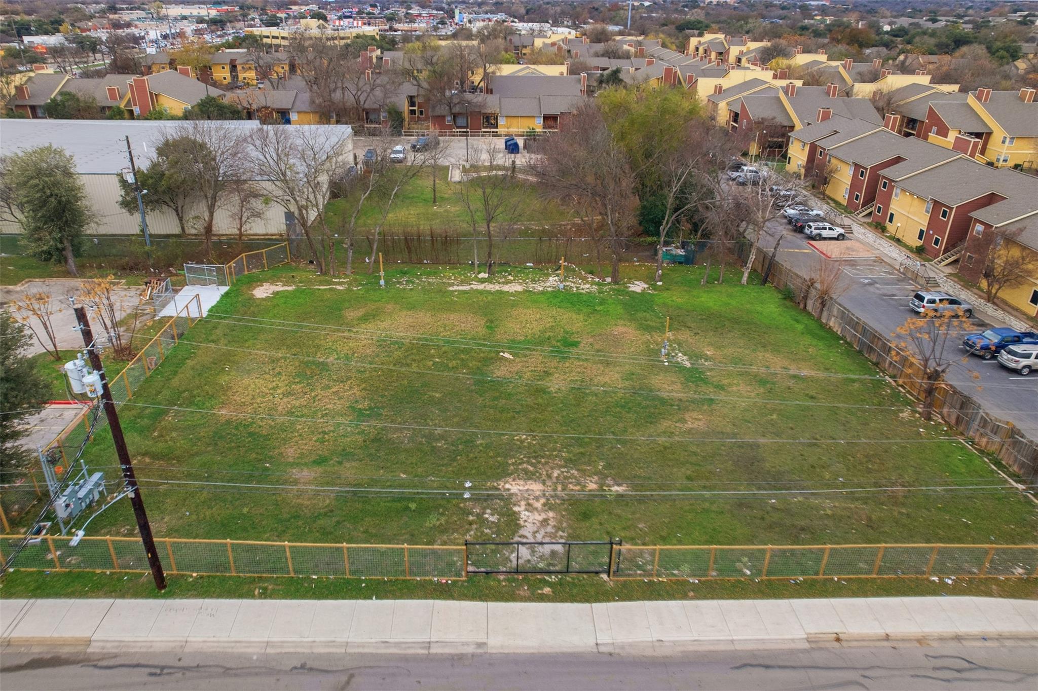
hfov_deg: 78.6
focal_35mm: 22
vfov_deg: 57.2
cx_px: 519
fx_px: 634
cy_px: 346
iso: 110
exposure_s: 1/20
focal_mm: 8.4
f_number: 2.8
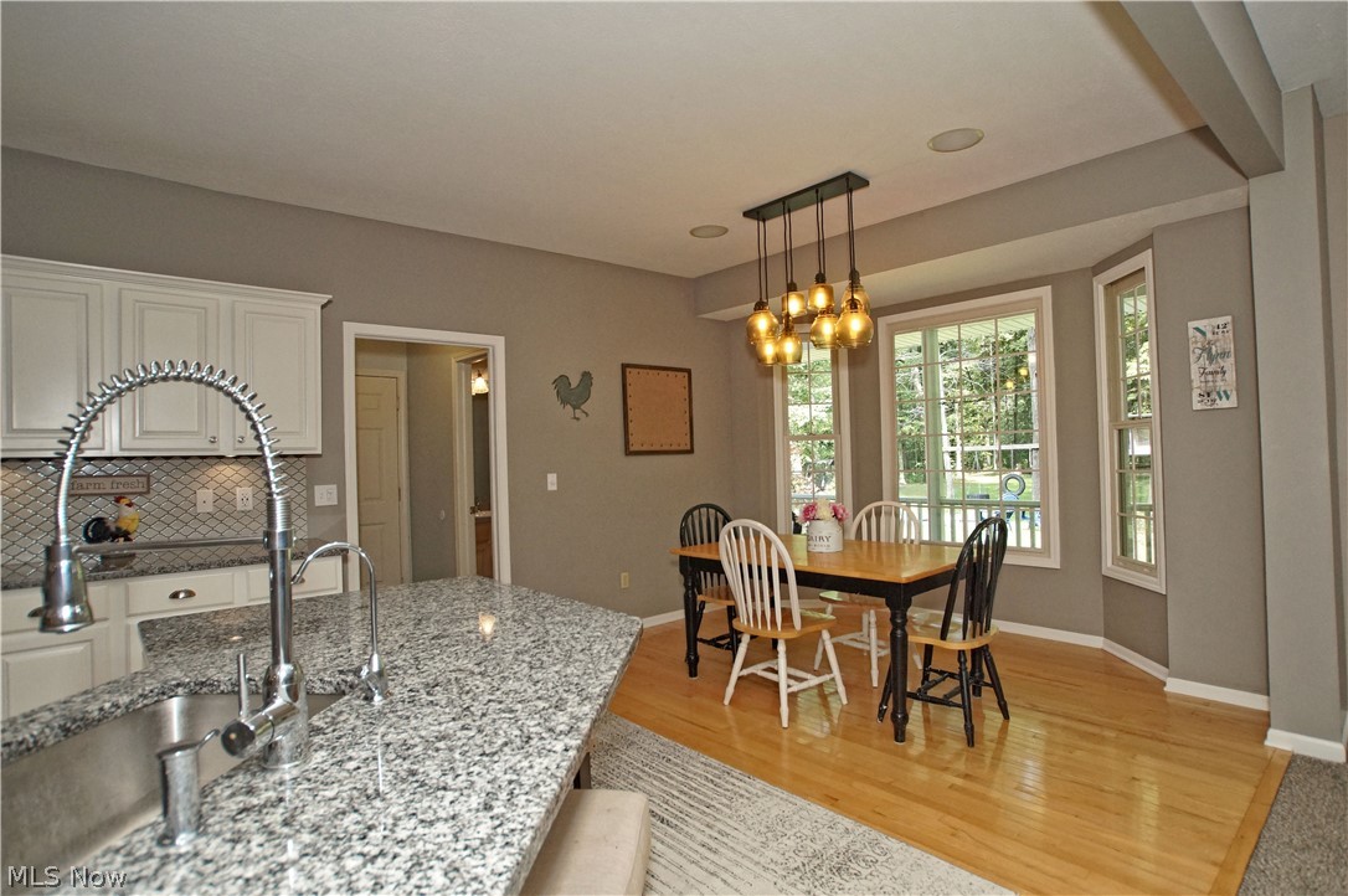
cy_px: 448
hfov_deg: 95.0
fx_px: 617
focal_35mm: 16
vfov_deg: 72.0
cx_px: 674
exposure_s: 1/160
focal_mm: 11
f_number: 4.5
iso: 800
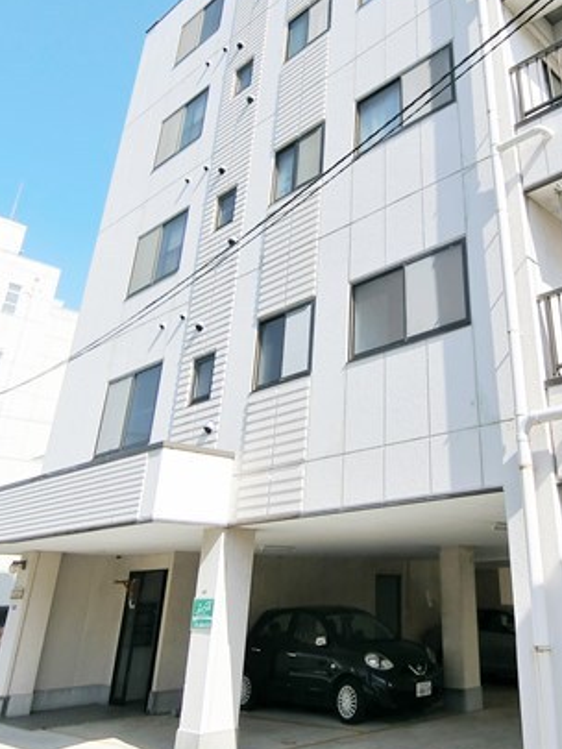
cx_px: 414
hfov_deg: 45.4
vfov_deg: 58.4
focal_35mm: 30
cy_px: 242
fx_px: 649
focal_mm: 4.06
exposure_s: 1/250
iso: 80
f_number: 6.9
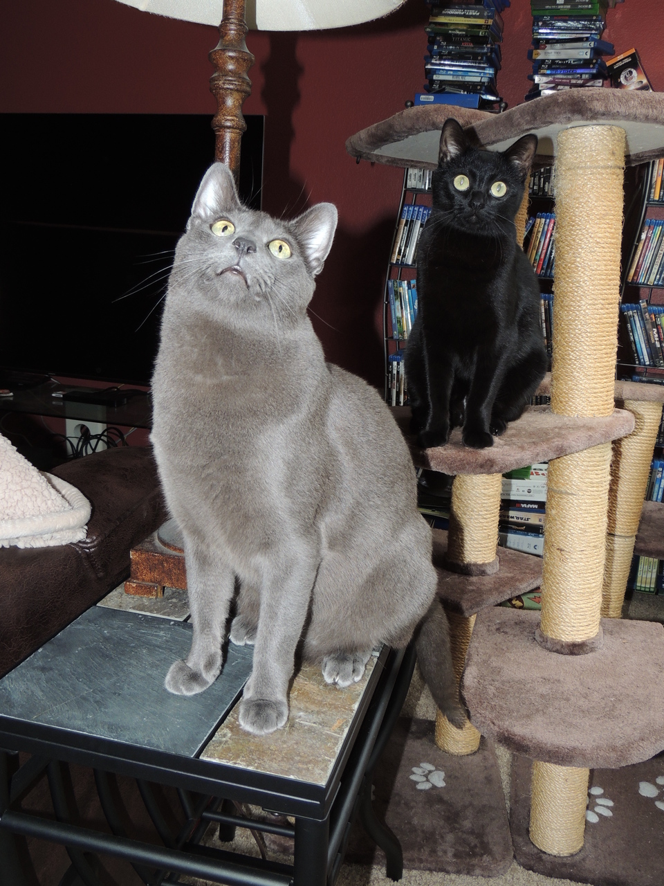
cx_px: 332
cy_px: 443
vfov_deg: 55.4
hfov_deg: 42.9
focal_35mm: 33
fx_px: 844
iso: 200
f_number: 3.2
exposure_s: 1/30
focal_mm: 5.8
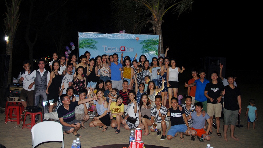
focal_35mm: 29
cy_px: 61
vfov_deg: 40.0
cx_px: 130
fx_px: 202
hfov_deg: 66.1
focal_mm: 18
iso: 100
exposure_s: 1/60
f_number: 3.5
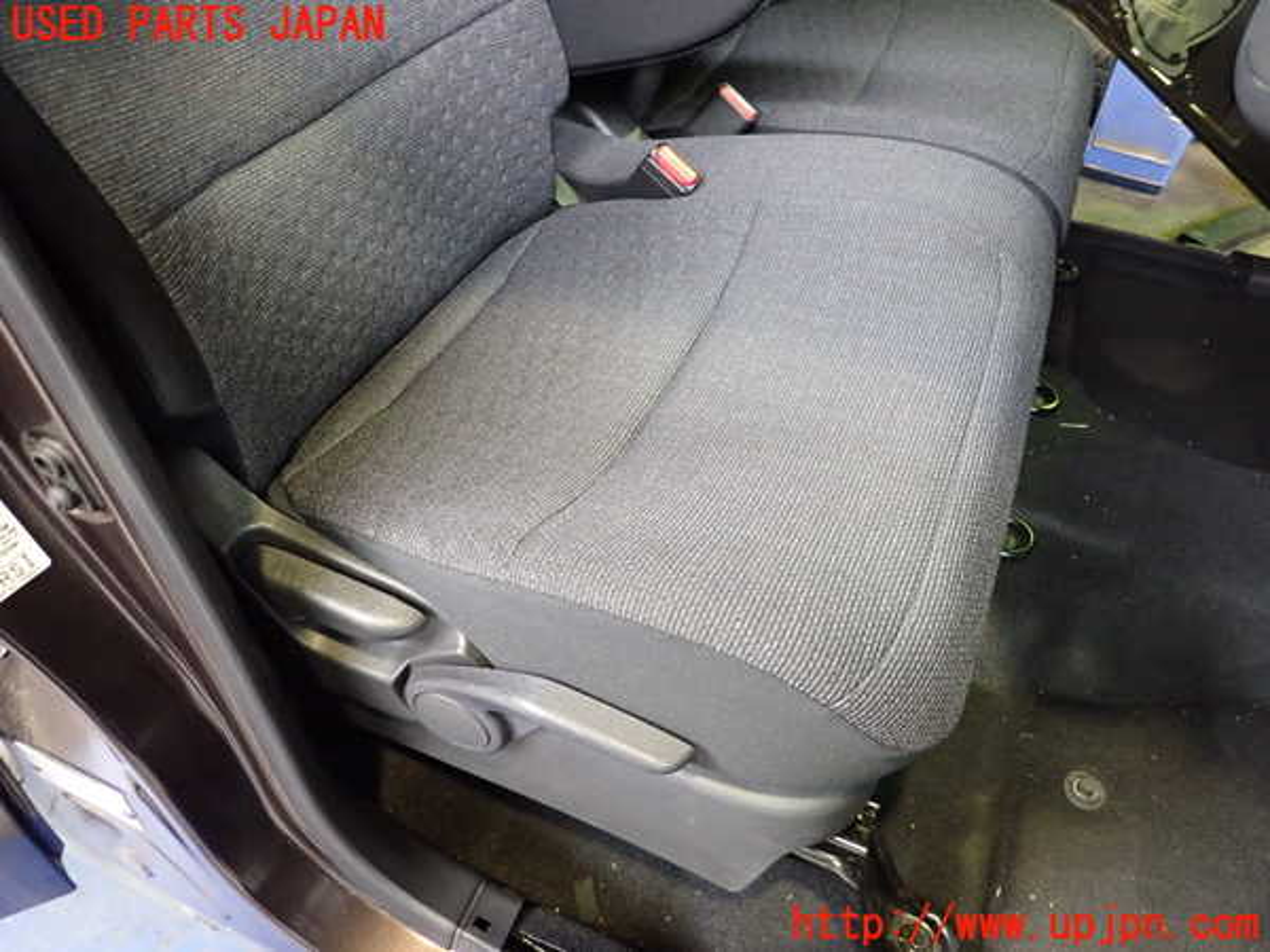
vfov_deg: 54.9
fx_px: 917
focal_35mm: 25
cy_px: 476
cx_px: 635
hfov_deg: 69.4
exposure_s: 1/50
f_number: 2
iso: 640
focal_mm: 4.5
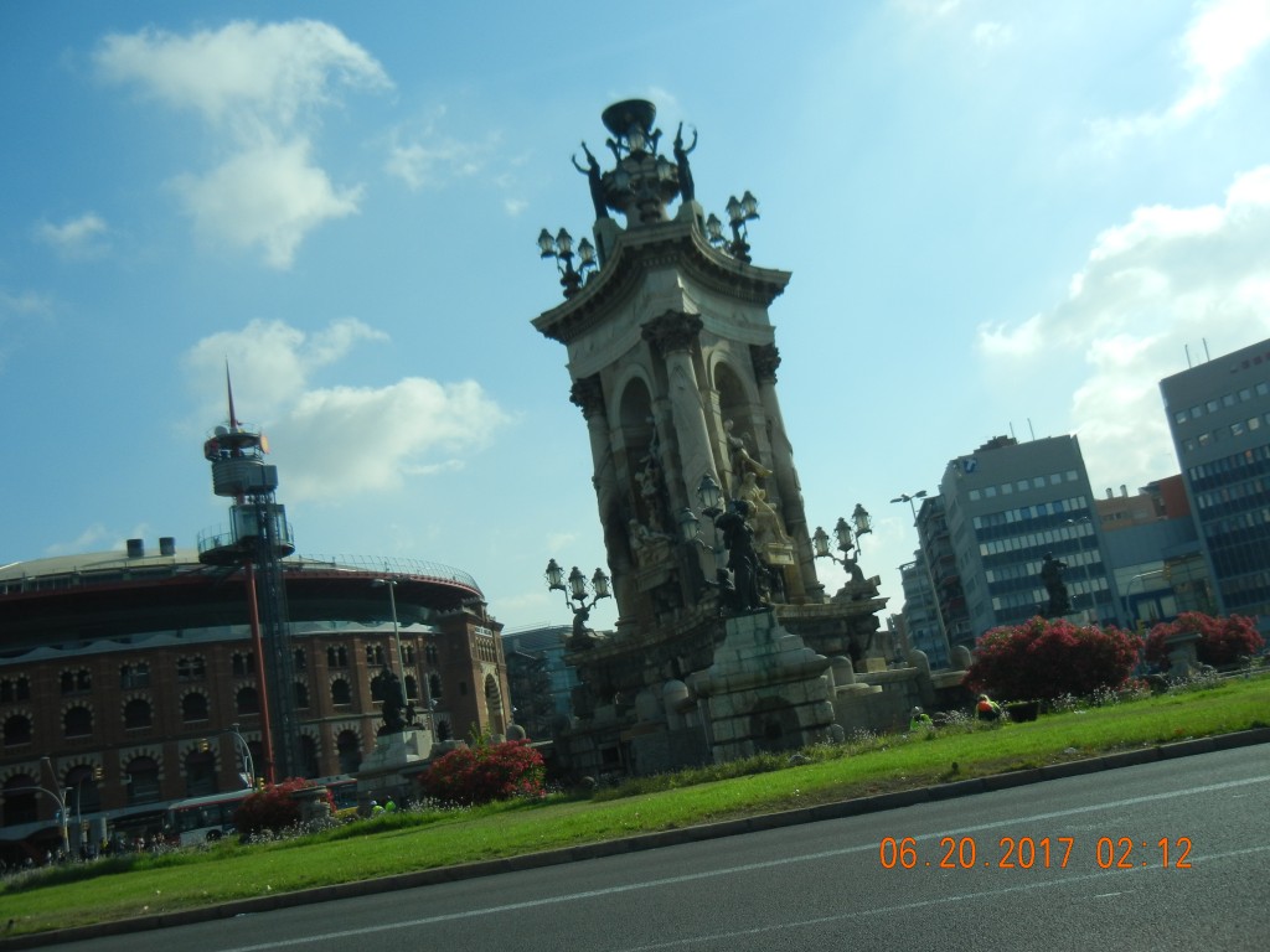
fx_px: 1247
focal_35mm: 34
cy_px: 476
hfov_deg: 54.0
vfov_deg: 41.8
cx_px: 635
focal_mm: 6.2
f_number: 7.2
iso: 160
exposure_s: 1/488
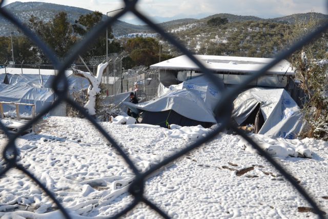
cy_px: 110
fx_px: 342
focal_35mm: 38
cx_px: 164
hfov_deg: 51.3
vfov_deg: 35.5
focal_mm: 25
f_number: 8
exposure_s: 1/250
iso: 100
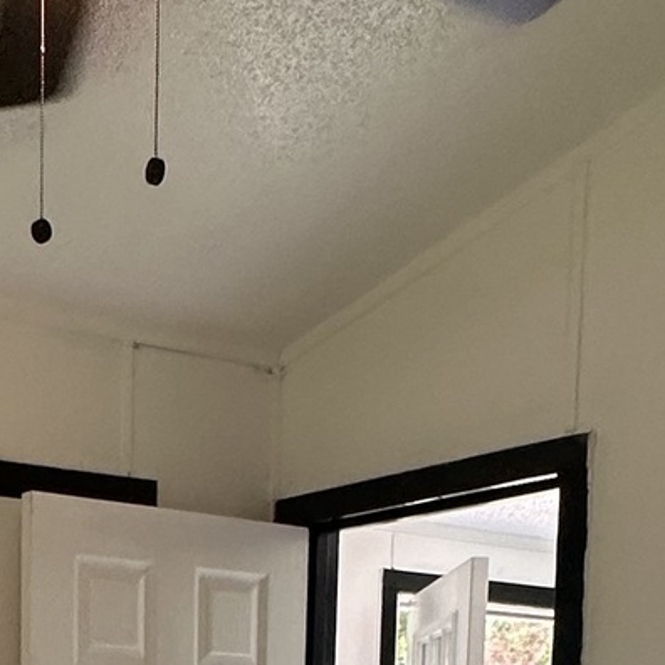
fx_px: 1565
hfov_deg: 23.4
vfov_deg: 20.4
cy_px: 1008
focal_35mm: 72
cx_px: 71
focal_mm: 2.22
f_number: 2.2
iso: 160
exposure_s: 1/120
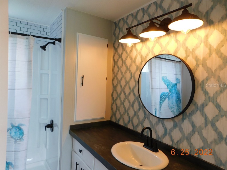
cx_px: 114
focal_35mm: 23
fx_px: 151
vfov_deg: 58.9
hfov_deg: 73.9
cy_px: 85
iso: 125
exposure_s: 1/50
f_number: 3
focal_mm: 4
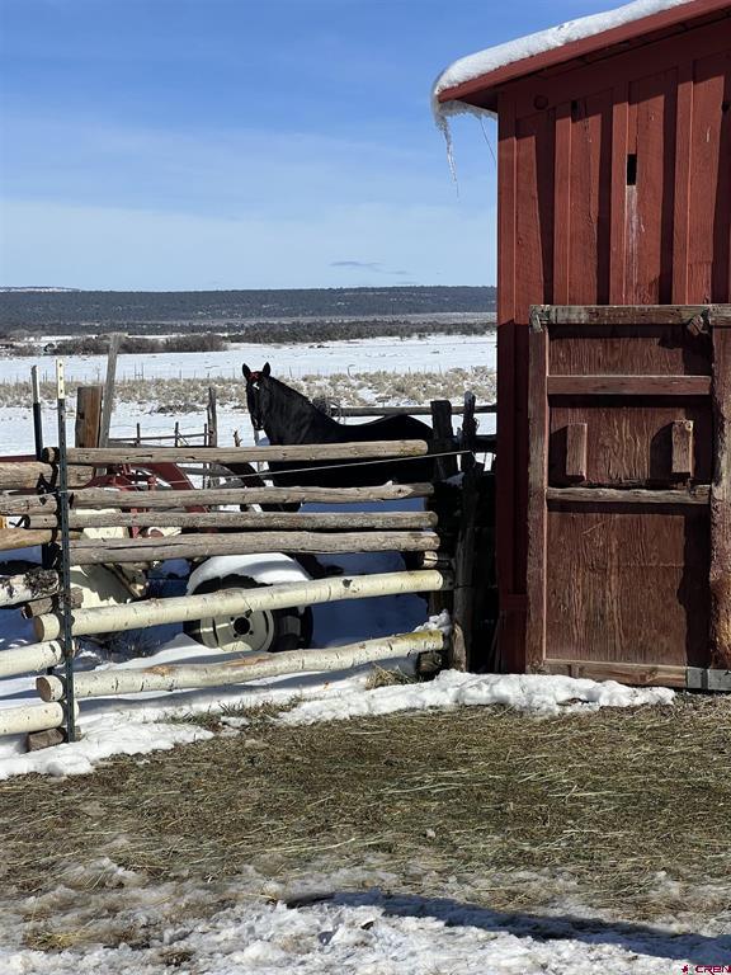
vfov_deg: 25.3
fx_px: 2168
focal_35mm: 77
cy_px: 488
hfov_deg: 19.1
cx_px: 366
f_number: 2.8
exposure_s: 1/1376
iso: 32
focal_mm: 9
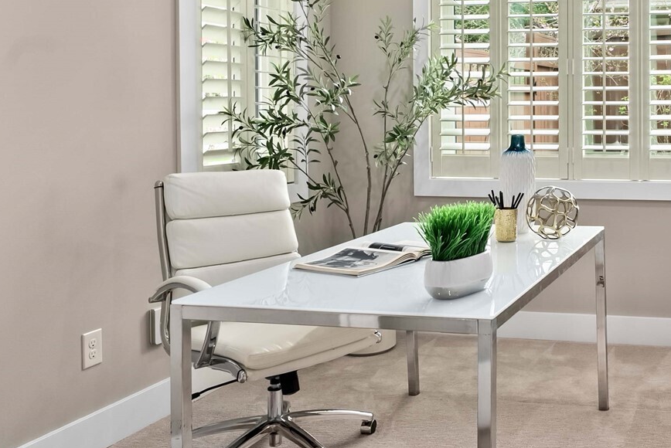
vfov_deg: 32.2
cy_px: 122
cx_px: 620
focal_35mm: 41
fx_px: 765
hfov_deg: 42.9
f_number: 7.1
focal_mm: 21
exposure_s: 1/13
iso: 1000
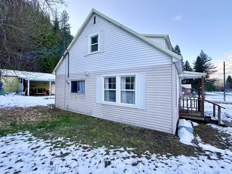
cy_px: 85
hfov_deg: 94.5
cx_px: 117
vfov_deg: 78.1
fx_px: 107
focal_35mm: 16
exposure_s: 1/281
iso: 40
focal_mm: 2.22
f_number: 2.2
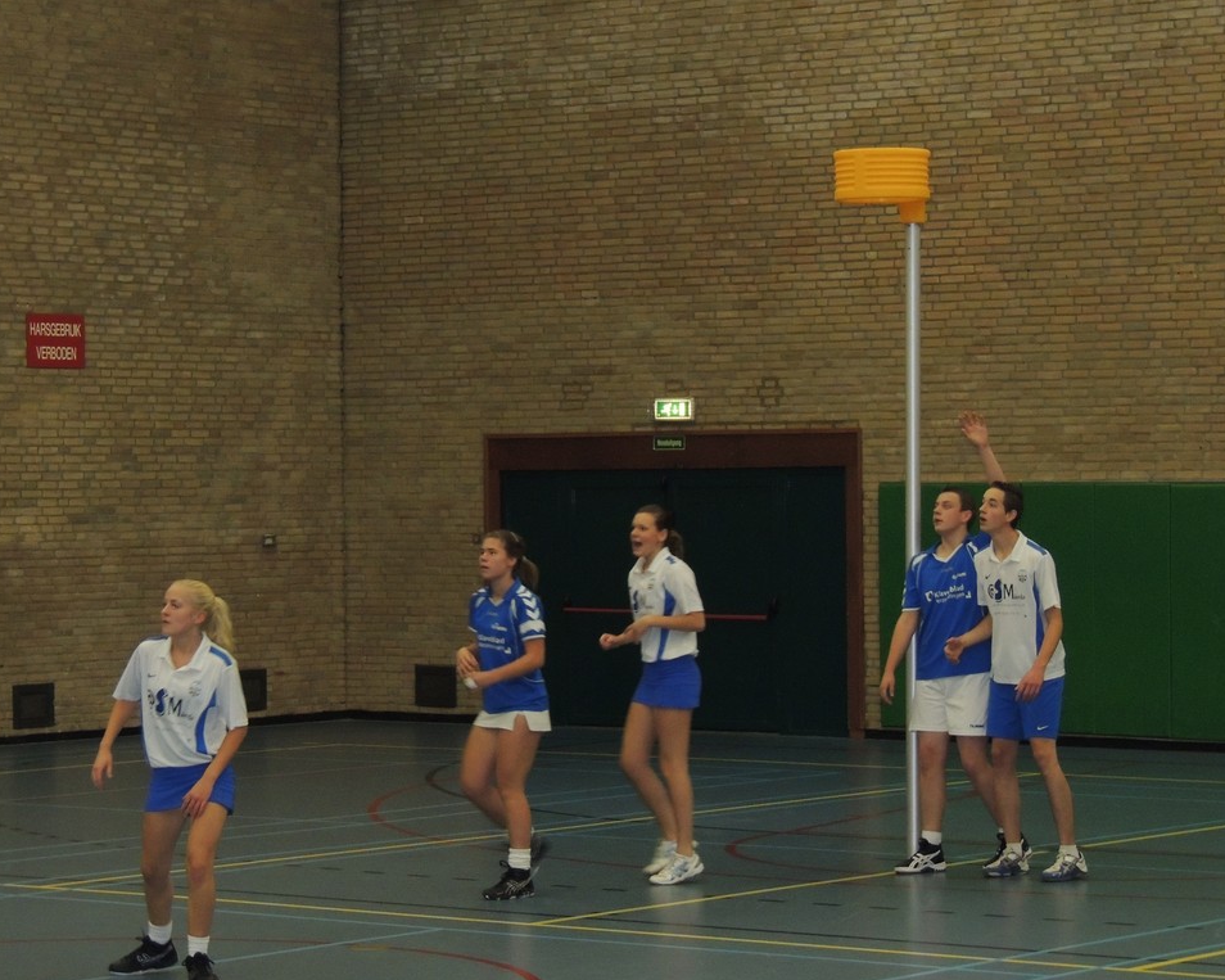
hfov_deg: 17.5
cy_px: 491
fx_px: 3988
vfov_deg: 14.0
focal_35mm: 110
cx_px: 592
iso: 800
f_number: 4.2
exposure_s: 1/60
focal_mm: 18.7
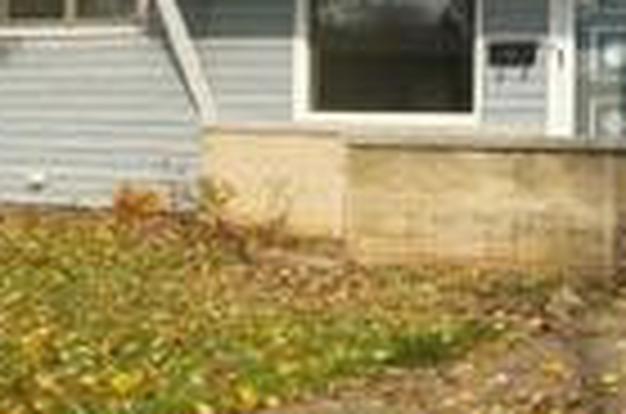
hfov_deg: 19.7
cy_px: 58
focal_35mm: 104
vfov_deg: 13.0
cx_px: 387
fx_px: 1804
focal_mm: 7.1
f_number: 6.3
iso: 64
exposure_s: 1/250
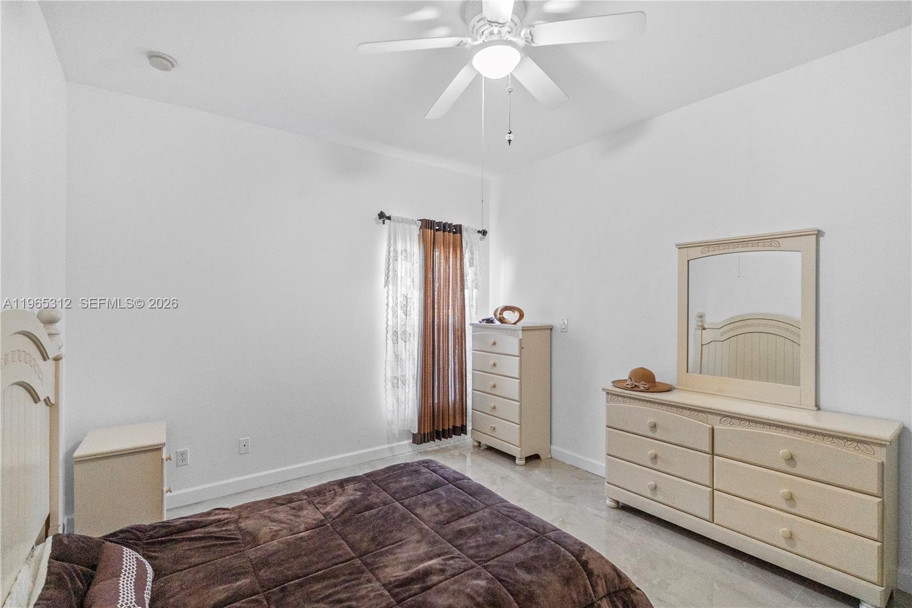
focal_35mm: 16
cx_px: 456
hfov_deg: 96.7
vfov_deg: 73.7
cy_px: 304
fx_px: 405
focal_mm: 16
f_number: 4
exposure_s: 1/160
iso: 3200
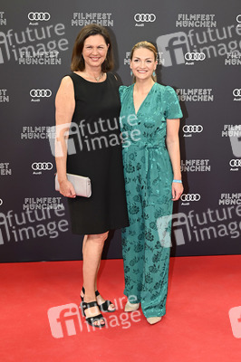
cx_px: 120
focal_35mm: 49
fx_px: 493
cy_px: 181
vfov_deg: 40.4
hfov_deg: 27.5
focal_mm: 49
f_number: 6.3
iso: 800
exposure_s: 1/125
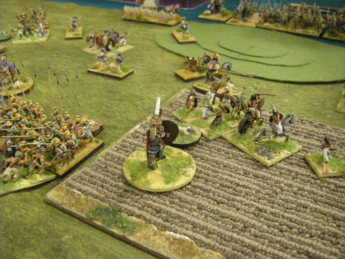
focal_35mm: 38
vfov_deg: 37.7
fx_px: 379
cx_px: 172
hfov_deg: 49.0
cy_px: 130
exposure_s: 1/30
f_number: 3.5
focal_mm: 6.3
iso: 800
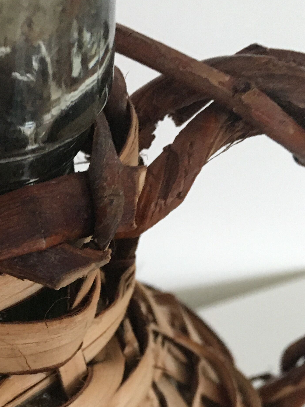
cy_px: 373
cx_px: 4
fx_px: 740
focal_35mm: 63
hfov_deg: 22.4
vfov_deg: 29.4
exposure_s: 1/20
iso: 200
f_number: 2.2
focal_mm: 4.15
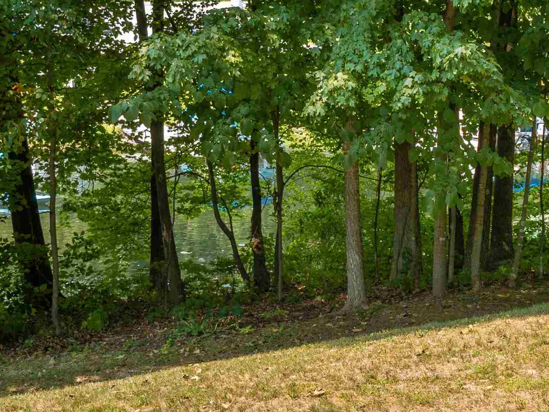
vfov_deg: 16.8
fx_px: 1397
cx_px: 478
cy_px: 226
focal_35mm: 88
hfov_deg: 21.8
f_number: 5.6
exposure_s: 1/200
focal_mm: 18
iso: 200
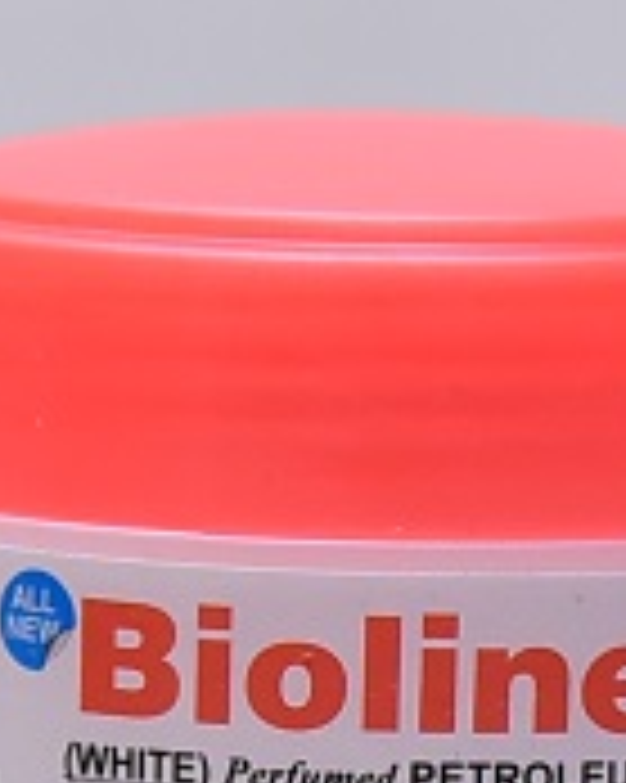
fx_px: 5401
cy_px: 968
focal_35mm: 233
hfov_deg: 6.6
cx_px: 392
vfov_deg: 8.2
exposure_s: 1/160
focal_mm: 82
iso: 1250
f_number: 4
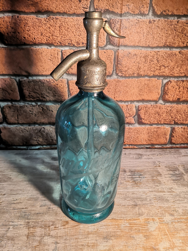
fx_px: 196
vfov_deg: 65.3
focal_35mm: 27
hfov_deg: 51.4
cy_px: 126
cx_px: 94
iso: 200
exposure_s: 3
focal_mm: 3.95
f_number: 1.6
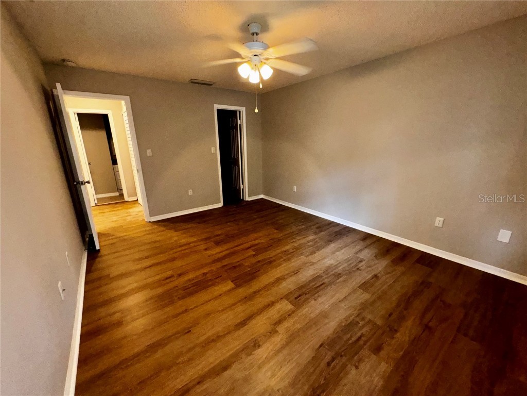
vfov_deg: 85.7
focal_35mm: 14
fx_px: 213
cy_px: 198
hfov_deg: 102.1
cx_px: 264
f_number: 2.2
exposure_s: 1/60
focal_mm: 2.22
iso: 250
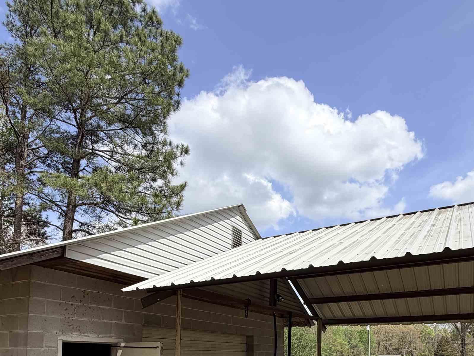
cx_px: 280
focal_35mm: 27
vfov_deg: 45.5
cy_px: 334
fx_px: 370
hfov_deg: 64.8
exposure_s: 1/841
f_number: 2.2
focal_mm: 2.22
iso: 20
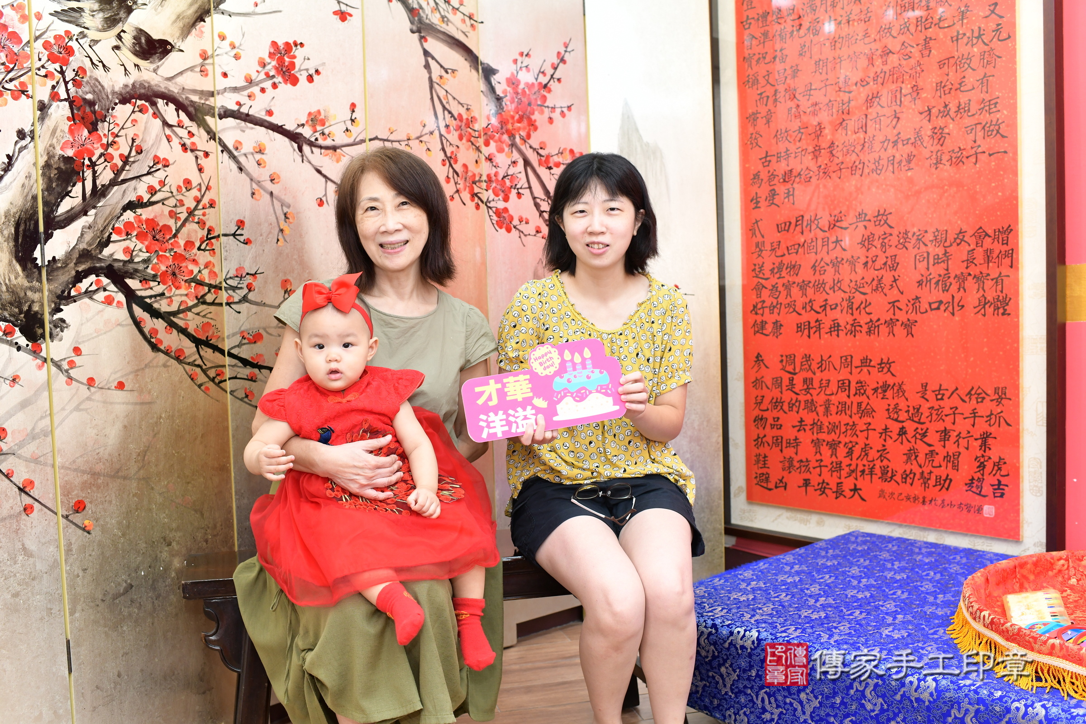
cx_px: 543
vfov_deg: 37.9
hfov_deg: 54.4
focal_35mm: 35
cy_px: 362
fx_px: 1056
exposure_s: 1/200
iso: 1000
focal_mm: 35
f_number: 4.5
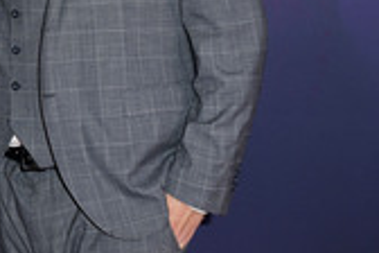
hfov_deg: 15.3
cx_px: -87
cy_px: -41
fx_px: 1358
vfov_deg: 10.5
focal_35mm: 129
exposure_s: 1/200
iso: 800
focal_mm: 48
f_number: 5.6
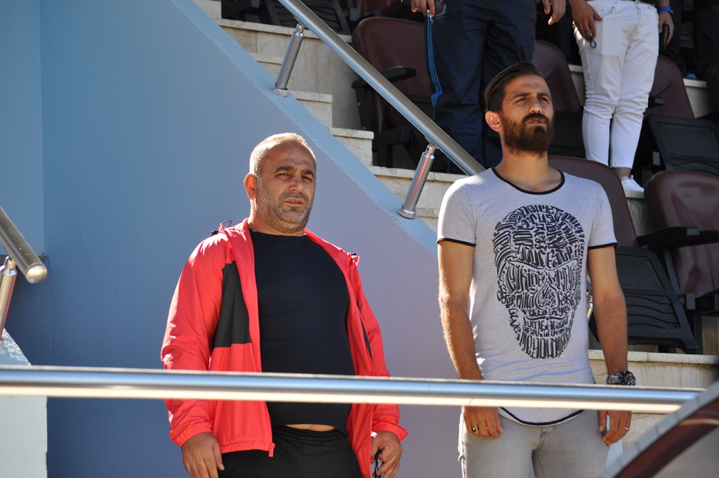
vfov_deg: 12.1
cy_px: 239
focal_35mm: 112
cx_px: 360
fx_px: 2244
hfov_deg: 18.2
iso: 450
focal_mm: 75
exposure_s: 1/1000
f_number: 4.2
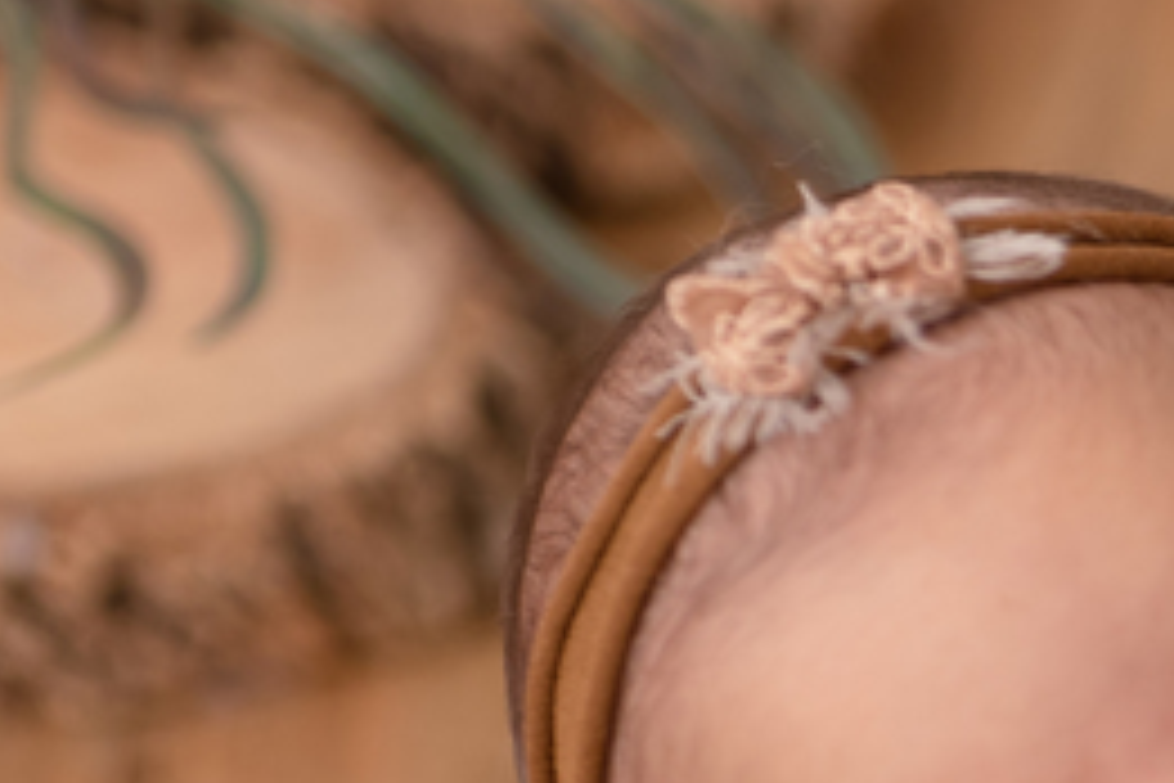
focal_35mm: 161
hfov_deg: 12.0
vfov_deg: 8.4
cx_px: 1939
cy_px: 1145
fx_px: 5250
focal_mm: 35
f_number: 2
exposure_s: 1/160
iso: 160
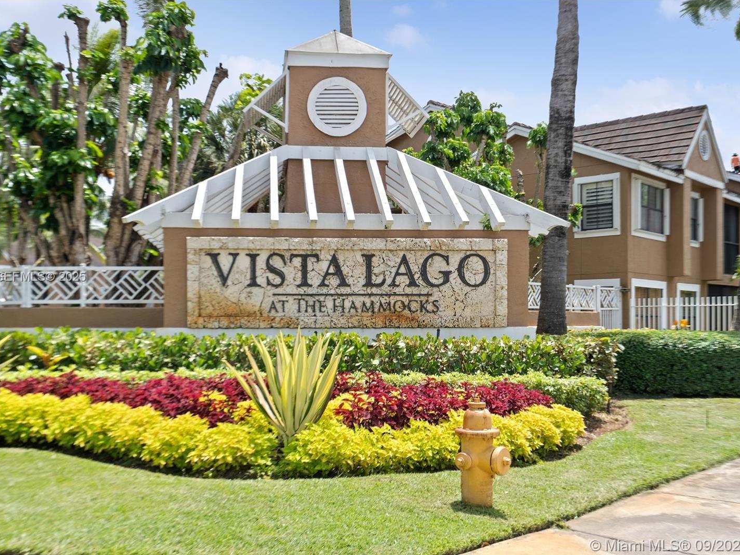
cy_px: 278
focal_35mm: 38
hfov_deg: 48.9
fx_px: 812
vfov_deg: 37.7
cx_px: 341
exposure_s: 1/250
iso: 400
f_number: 8
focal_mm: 35
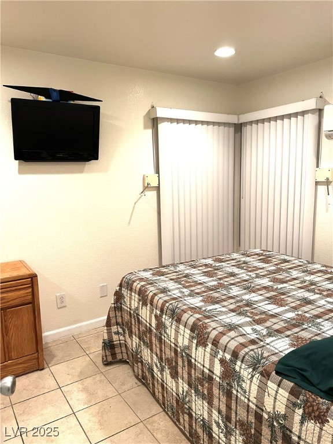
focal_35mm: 26
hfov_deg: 53.1
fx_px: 333
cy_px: 222
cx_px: 166
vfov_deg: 67.3
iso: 200
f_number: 1.5
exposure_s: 1/60
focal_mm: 5.7
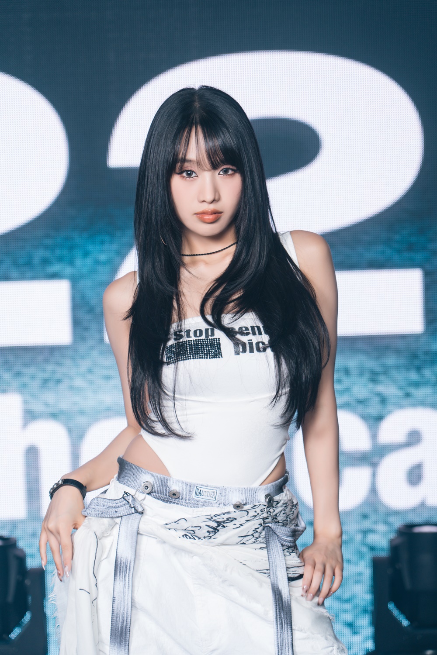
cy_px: 328
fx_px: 1912
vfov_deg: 19.5
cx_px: 218
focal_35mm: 105
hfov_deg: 13.0
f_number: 4
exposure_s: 1/125
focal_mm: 105
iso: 200
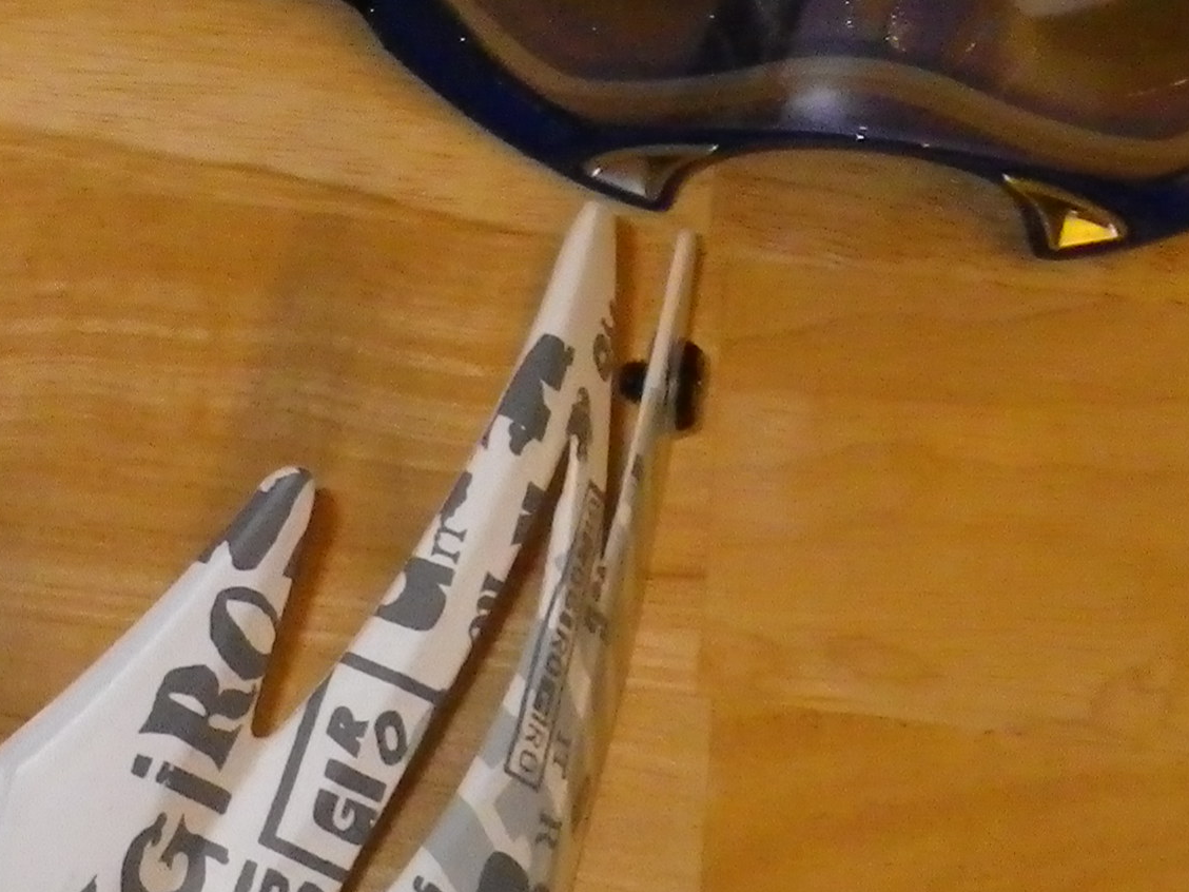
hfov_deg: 13.0
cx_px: -181
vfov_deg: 9.9
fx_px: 5118
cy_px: -21
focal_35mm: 149
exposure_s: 1/50
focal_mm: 7.5
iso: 400
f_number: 4.2
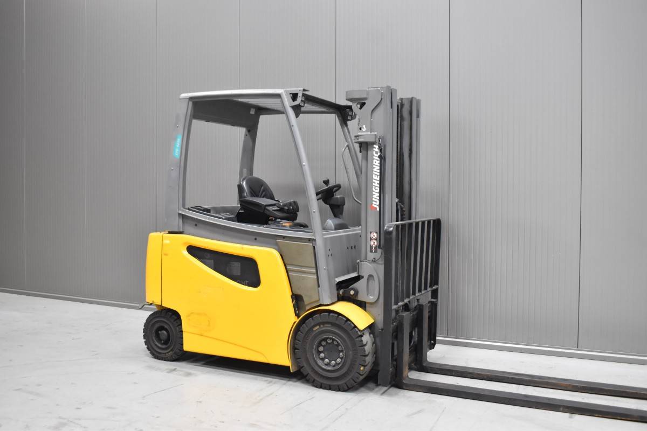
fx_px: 620
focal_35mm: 34
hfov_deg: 55.1
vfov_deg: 38.4
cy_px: 216
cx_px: 324
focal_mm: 23
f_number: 4.5
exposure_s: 1/40
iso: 1600
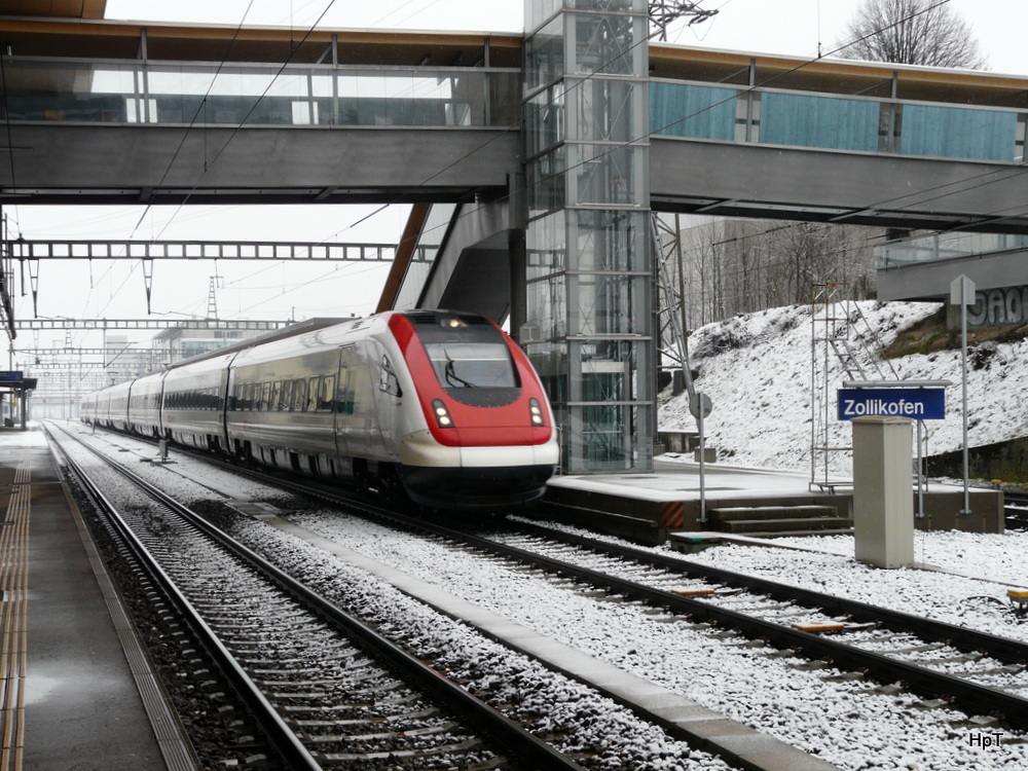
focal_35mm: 51
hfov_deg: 37.5
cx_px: 514
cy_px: 386
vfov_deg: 28.6
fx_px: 1515
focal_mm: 8.3
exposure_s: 1/200
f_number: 4.5
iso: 100
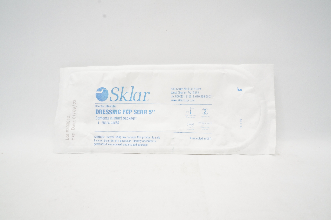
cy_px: 110
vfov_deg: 47.8
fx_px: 248
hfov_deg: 67.4
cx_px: 166
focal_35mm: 27
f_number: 13
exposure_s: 1/30
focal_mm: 18
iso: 1600
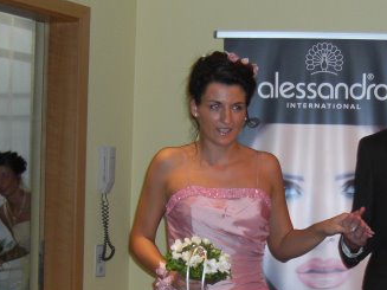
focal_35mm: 93
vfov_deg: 15.7
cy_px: 259
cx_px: 266
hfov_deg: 21.0
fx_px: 1039
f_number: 2.8
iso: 200
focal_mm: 7.9
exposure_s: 1/60
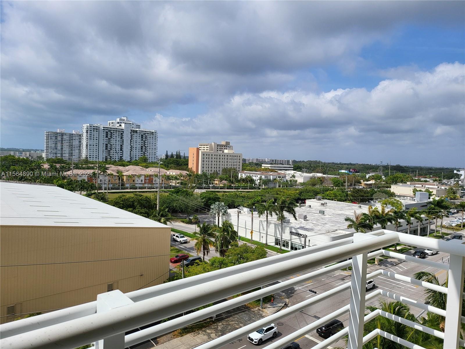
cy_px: 174
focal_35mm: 24
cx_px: 232
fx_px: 322
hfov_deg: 71.6
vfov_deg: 56.8
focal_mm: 5
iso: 40
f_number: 1.8
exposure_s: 1/4493
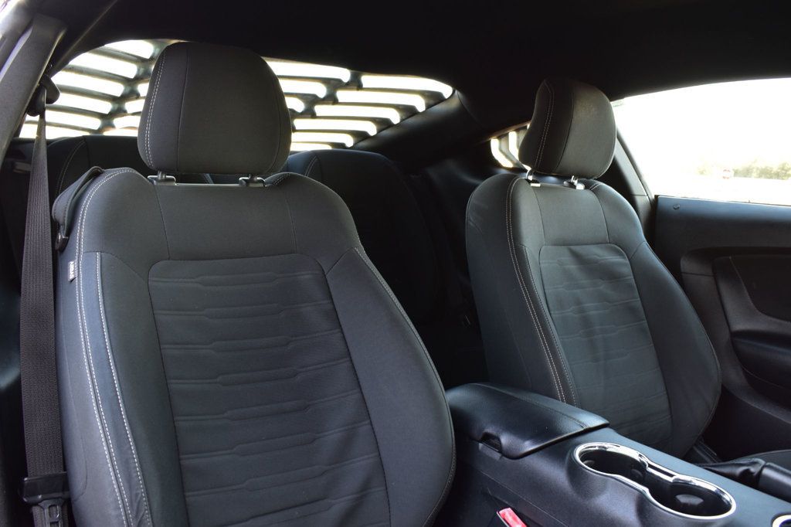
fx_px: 725
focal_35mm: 33
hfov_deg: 57.2
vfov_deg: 39.9
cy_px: 264
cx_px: 396
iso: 400
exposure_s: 1/20
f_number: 6.3
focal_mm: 22
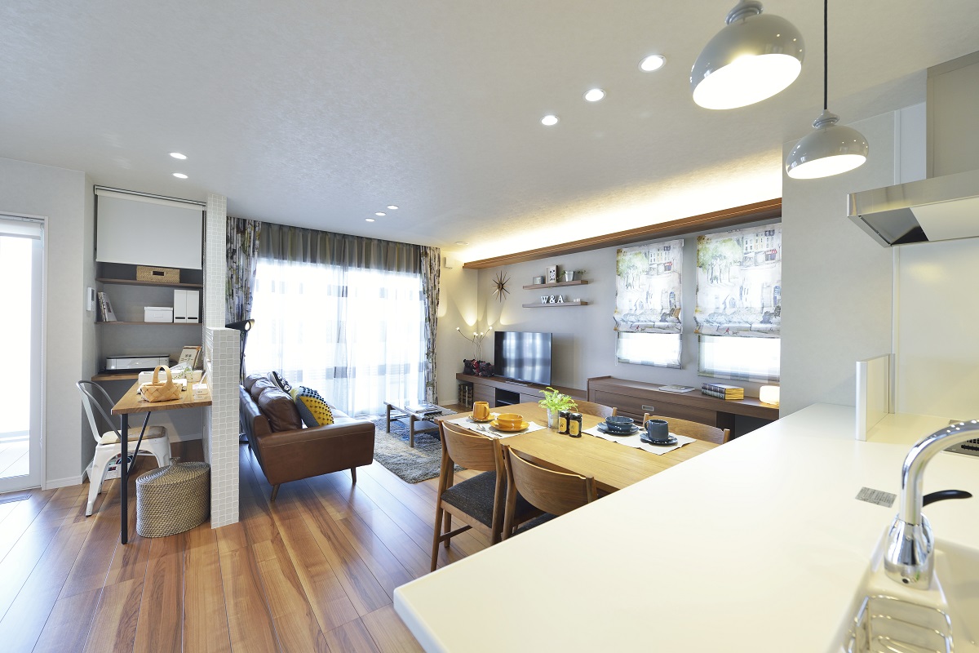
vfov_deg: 81.2
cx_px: 490
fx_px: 381
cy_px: 326
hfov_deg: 104.3
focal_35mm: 14
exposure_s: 1/15
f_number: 5.6
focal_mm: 14
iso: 400
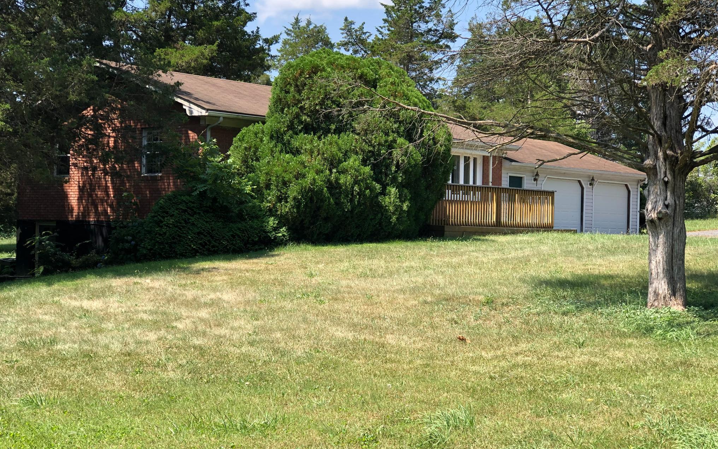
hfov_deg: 33.5
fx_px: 1194
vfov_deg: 21.3
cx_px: 362
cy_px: 220
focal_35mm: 61
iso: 20
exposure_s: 1/281
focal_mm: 6.6
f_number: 2.8
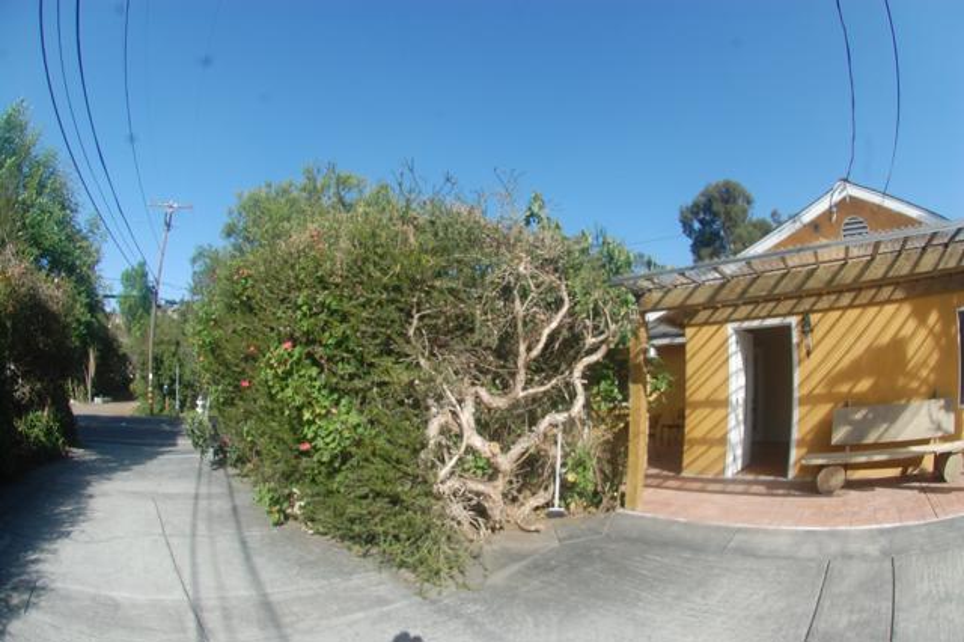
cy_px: 321
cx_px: 482
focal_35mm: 16
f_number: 8
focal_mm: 10.5
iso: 200
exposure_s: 1/250
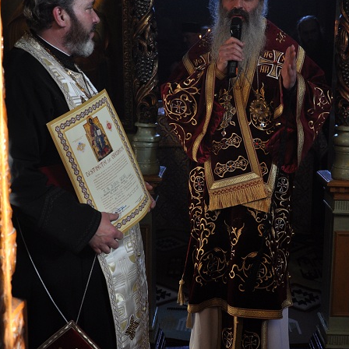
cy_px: 145
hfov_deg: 36.0
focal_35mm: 47
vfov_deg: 36.0
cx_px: 191
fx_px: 536
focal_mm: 22
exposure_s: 1/60
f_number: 3.8
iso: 500
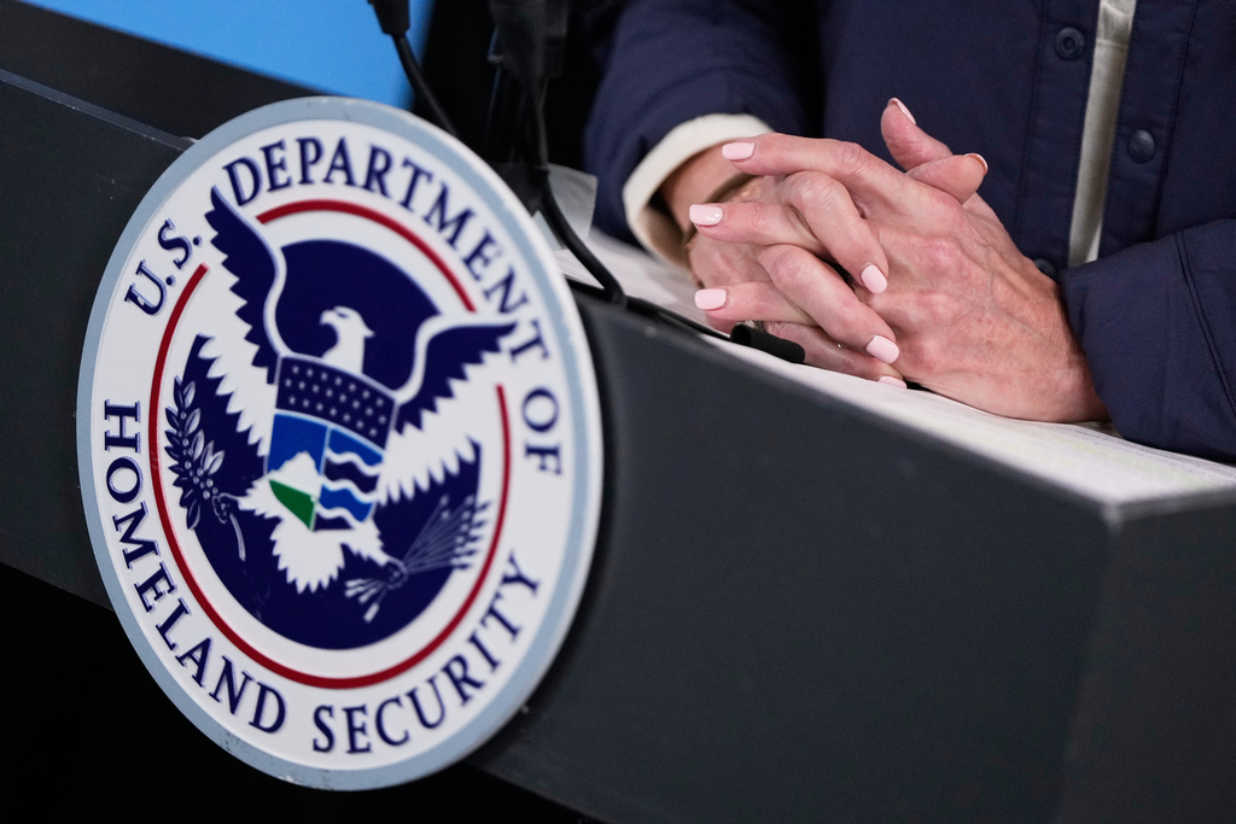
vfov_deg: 5.1
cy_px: 412
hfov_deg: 7.7
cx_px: 618
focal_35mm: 267
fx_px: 9168
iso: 2000
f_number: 2.8
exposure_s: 1/500
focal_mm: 178
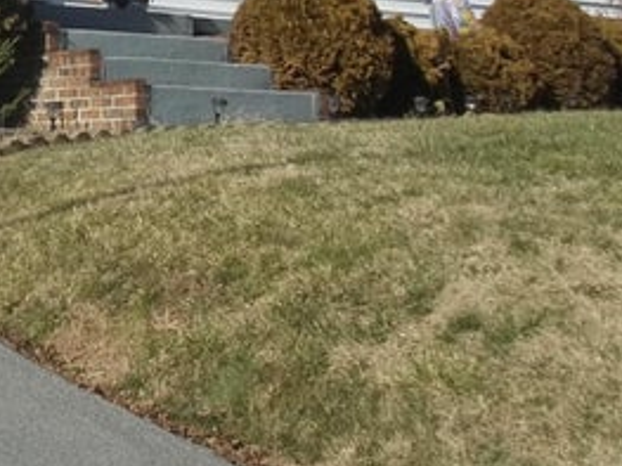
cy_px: -132
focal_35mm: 107
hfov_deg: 17.3
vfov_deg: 13.4
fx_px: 1922
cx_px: -183
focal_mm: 5.9
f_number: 8
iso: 64
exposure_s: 1/200
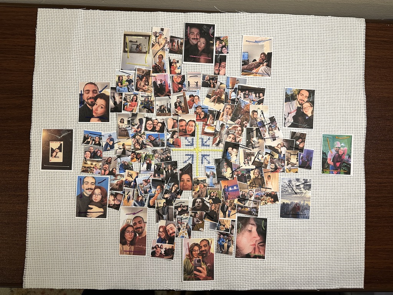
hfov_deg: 71.6
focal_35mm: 24
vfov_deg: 56.8
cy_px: 148
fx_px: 272
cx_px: 196
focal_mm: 6.86
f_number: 1.78
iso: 250
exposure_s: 1/60
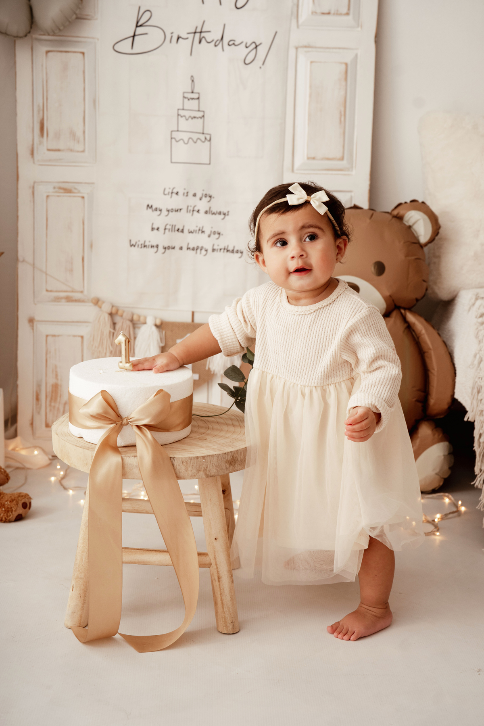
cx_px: 242
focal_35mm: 50
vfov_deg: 39.6
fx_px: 1008
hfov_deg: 27.0
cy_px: 363
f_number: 5
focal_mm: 50
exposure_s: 1/160
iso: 640
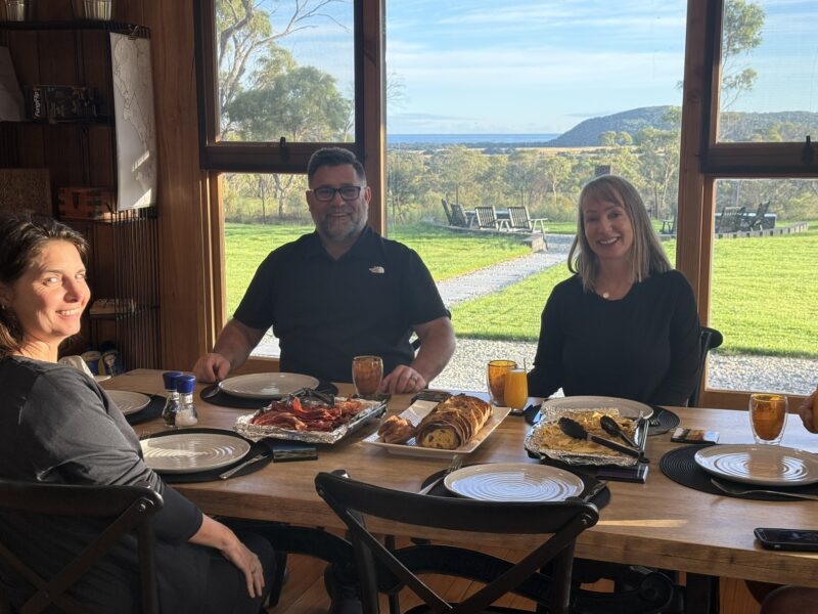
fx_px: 1134
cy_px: 307
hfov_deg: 39.7
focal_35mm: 48
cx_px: 409
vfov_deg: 30.3
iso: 100
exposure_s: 1/601
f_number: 1.78
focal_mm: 6.76
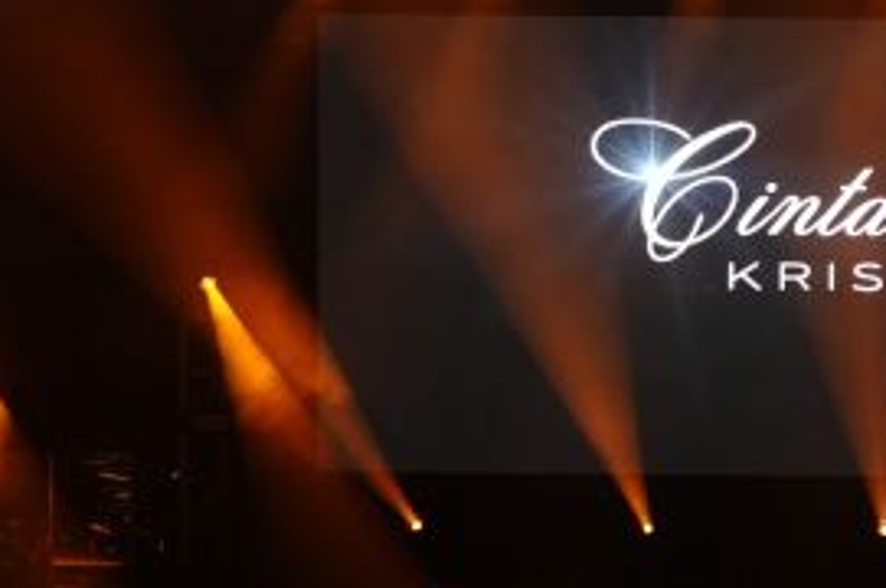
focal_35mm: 165
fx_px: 4056
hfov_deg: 12.2
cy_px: 189
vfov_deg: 8.3
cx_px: 1027
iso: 1000
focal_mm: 24
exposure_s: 1/60
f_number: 3.5
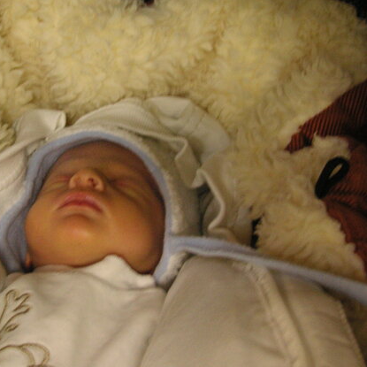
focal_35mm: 63
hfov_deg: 27.1
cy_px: 151
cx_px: 114
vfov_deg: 27.3
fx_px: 756
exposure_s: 1/8
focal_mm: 6.1
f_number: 2.8
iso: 100
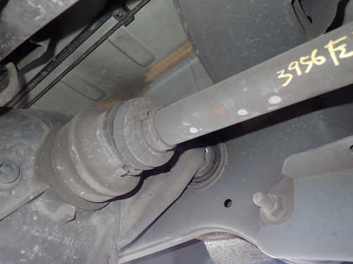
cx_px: 149
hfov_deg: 59.7
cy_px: 133
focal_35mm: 30
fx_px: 306
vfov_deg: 46.8
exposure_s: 1/30
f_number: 2
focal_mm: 4.5
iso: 200
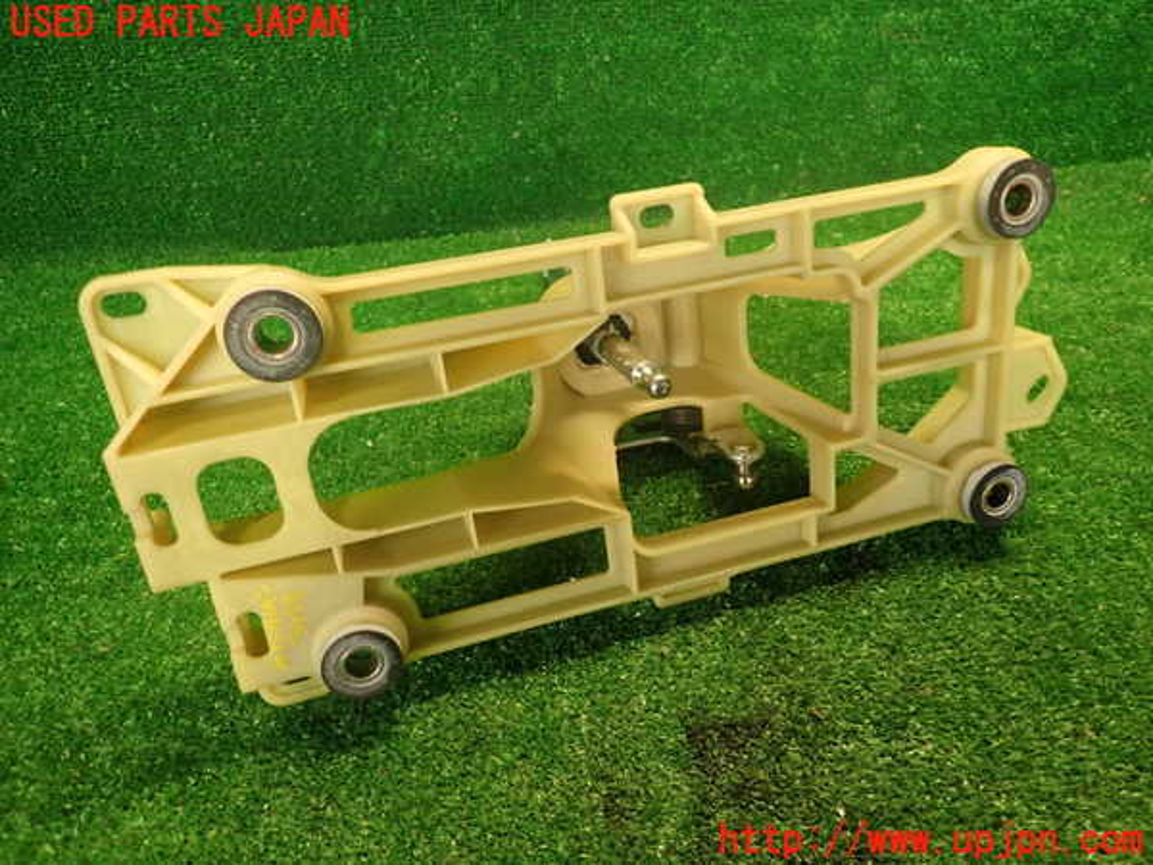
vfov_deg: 54.9
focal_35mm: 25
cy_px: 432
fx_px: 833
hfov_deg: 69.4
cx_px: 576
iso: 250
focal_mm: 4.5
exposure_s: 1/30
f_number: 2
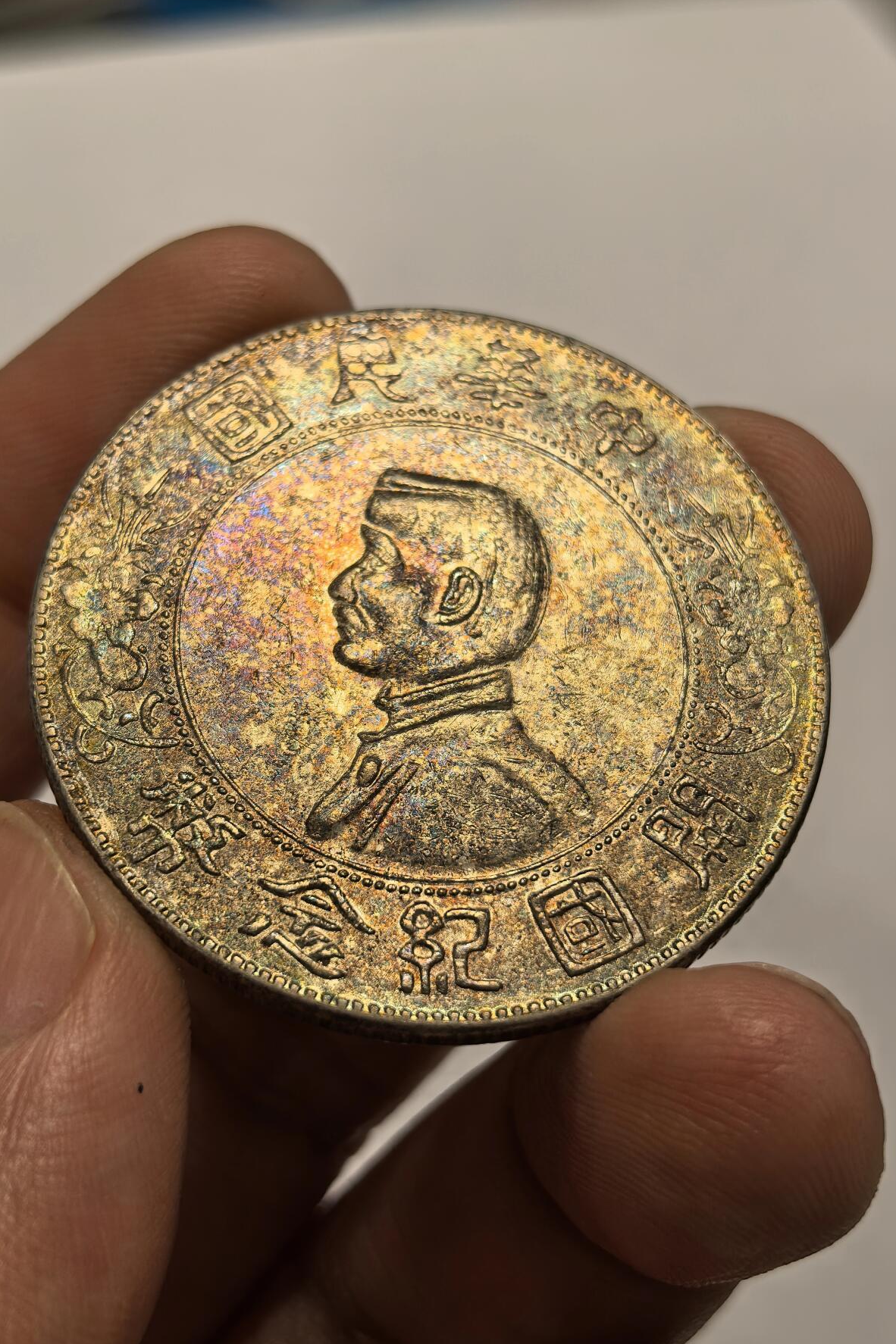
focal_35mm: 57
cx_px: 425
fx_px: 2129
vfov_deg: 35.1
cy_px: 675
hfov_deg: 23.8
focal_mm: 6.98
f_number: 2
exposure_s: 1/100
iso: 80
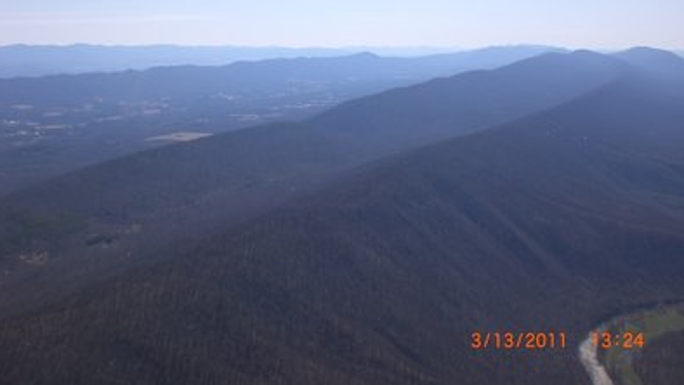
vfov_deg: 28.2
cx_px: 339
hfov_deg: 48.3
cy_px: 134
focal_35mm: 42
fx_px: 762
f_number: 4.4
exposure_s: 1/800
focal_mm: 6.3
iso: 50
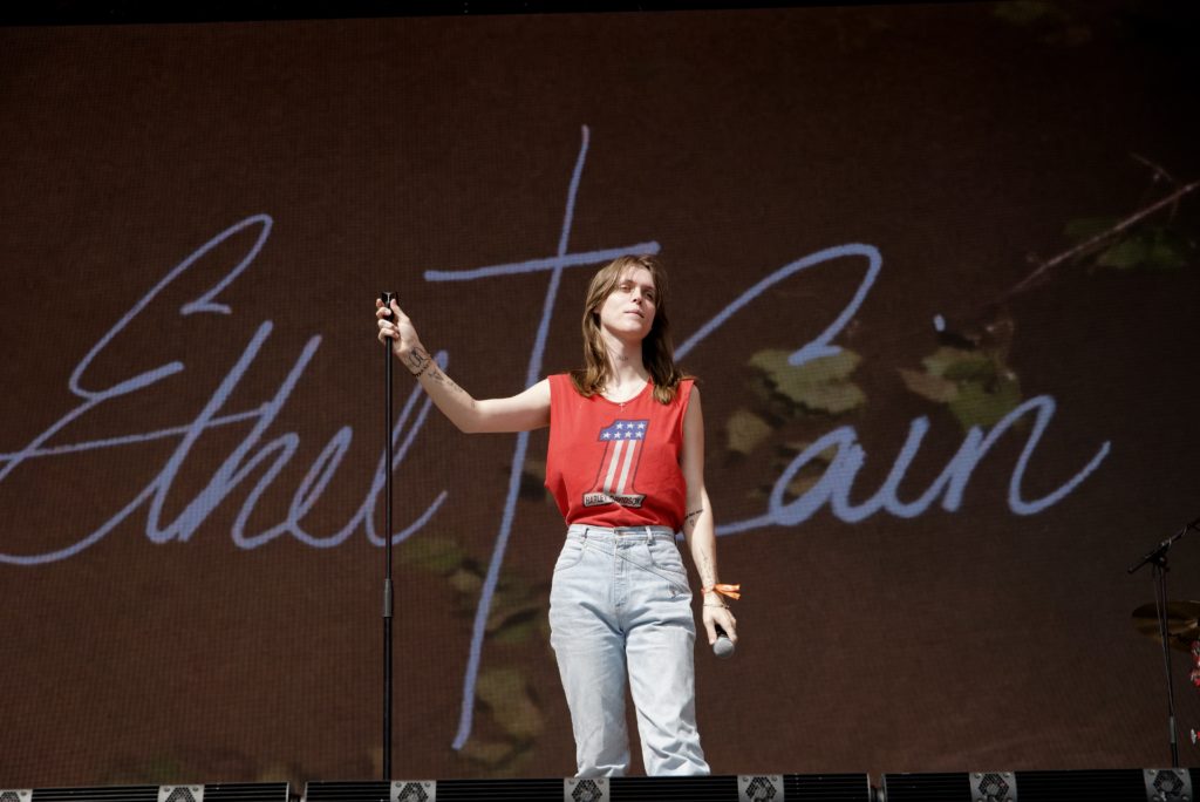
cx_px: 600
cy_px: 401
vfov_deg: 18.2
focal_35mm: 75
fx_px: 2501
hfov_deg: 27.0
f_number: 6.3
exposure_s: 1/250
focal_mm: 75
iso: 100
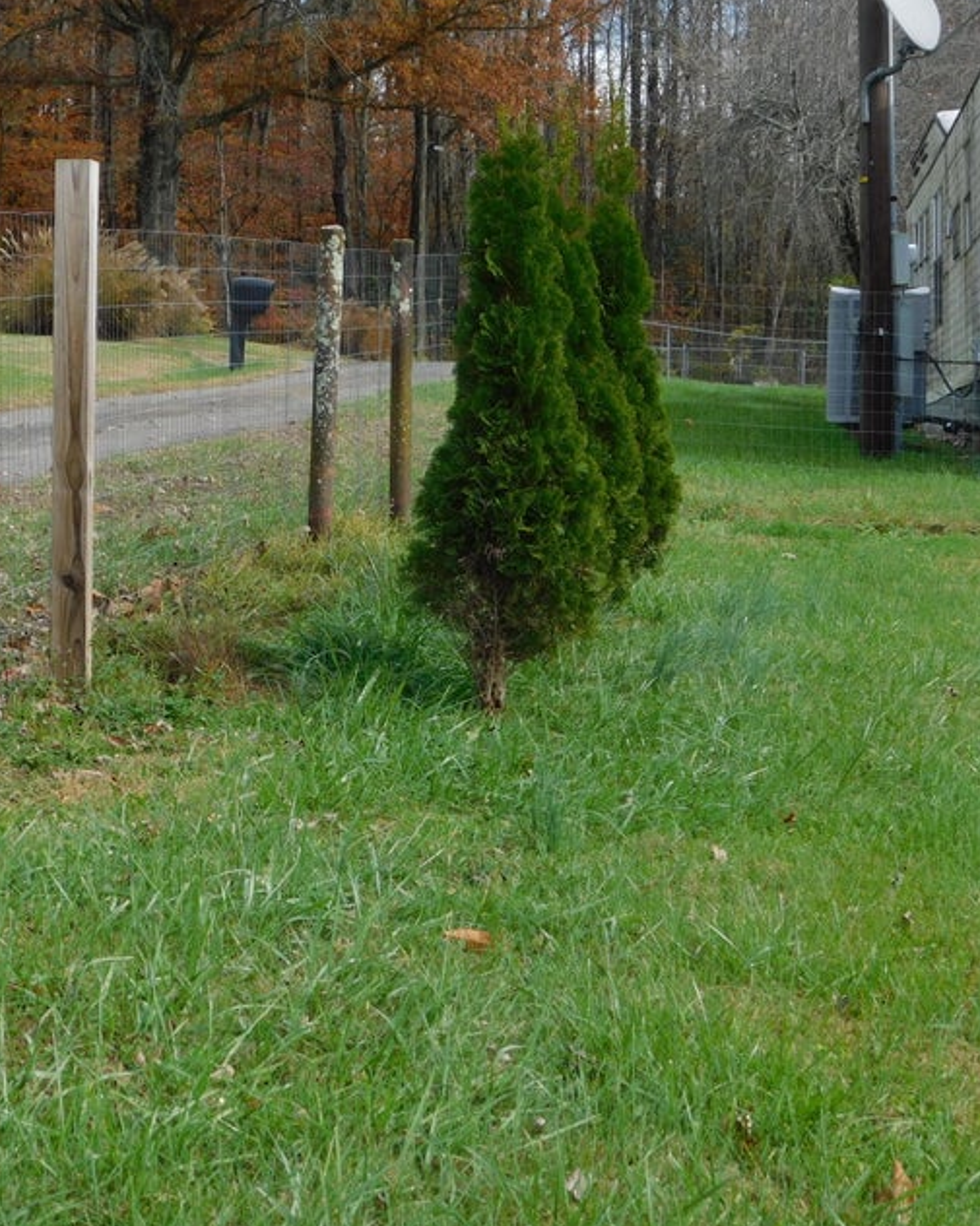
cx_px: 290
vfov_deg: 22.0
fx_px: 3156
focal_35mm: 87
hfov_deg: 17.6
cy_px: 617
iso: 125
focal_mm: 11.7
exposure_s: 1/320
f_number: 4.2
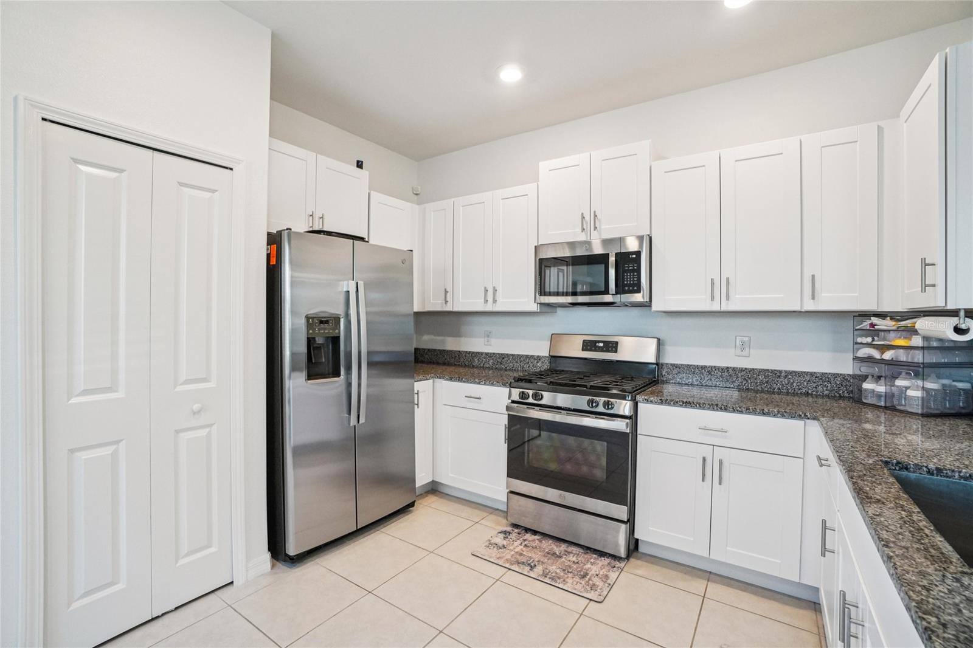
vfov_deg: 77.3
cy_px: 324
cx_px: 486
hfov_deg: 100.4
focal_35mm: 15
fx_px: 405
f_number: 8
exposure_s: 1/30
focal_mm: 10
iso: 800
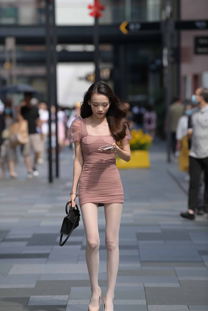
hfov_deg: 6.9
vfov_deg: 10.3
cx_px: 104
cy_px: 156
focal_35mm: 200
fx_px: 1733
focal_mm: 200
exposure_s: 1/800
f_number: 4
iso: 160
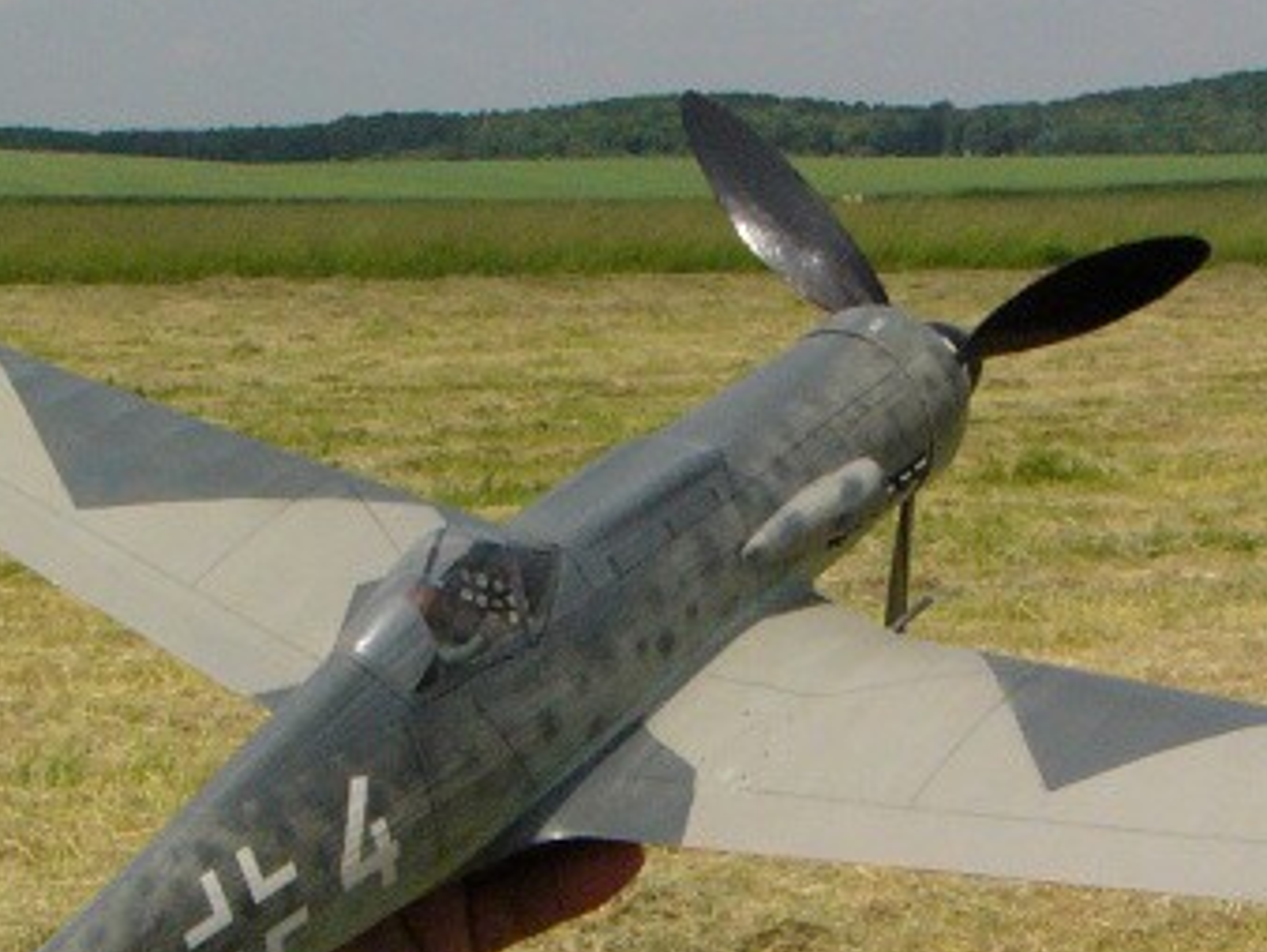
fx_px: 3553
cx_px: 705
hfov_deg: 20.2
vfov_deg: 15.2
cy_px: 693
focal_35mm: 97
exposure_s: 1/1300
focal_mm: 6.8
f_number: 8
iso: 200
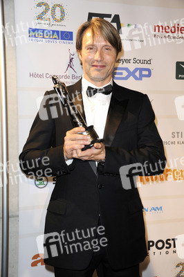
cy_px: 138
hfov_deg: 24.2
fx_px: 430
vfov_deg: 35.7
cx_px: 92
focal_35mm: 56
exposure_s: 1/160
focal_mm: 56
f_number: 5.6
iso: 800
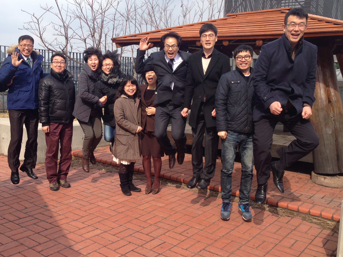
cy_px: 122
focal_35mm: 39
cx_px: 150
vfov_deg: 36.8
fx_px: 386
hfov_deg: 47.8
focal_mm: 4.12
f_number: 2.4
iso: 50
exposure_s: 1/821
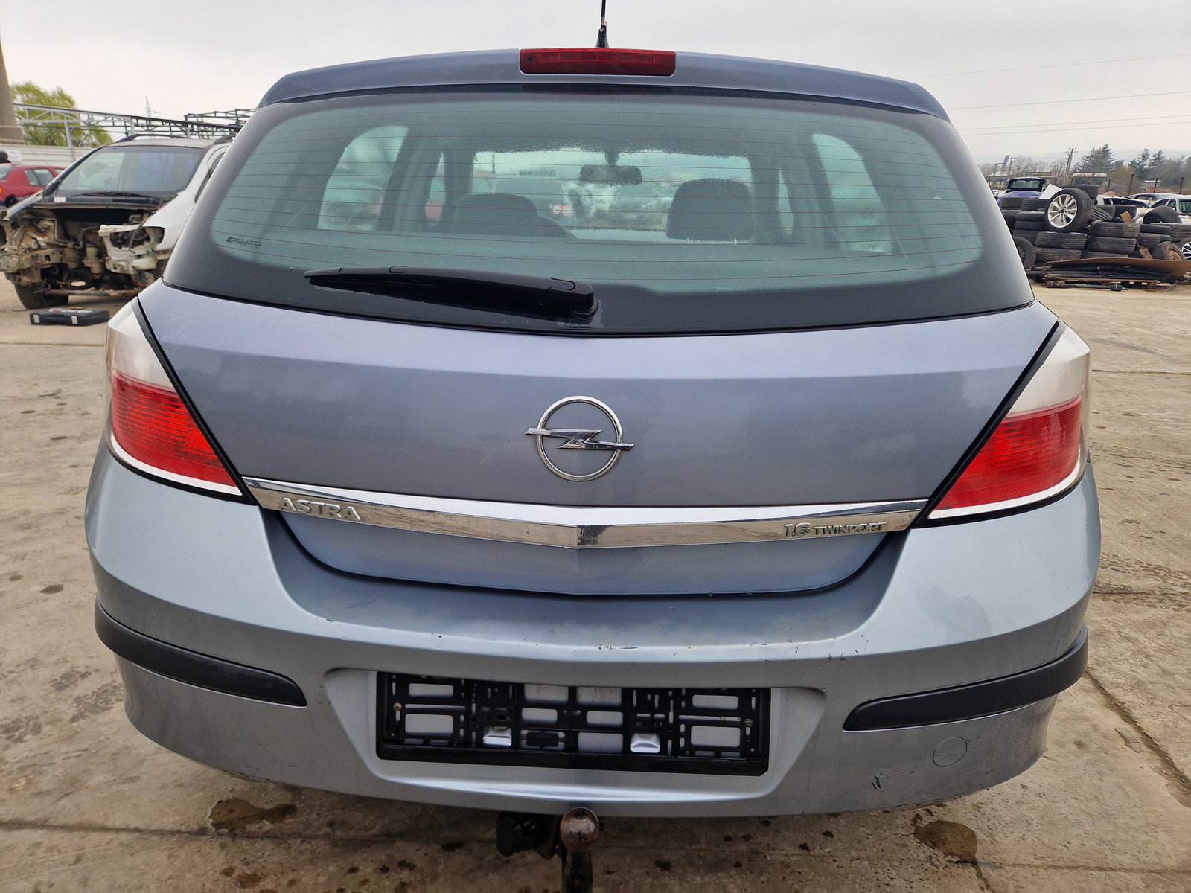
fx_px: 791
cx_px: 596
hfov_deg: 73.9
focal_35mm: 23
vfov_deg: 58.9
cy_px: 446
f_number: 1.8
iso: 50
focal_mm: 5.4
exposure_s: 1/182
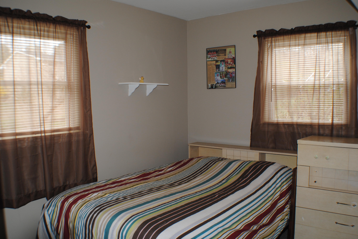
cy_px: 120
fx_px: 418
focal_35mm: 42
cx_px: 179
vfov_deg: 32.0
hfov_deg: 46.3
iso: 200
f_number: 4.5
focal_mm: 28
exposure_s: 1/60
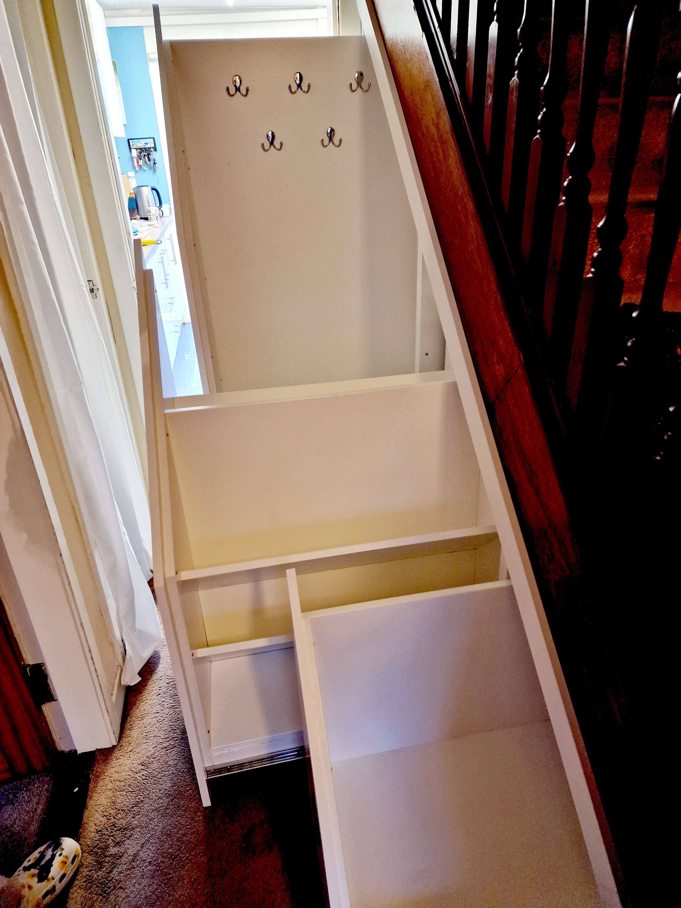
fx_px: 603
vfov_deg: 73.9
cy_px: 454
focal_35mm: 23
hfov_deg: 58.9
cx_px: 340
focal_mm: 6.4
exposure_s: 1/50
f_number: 1.8
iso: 640
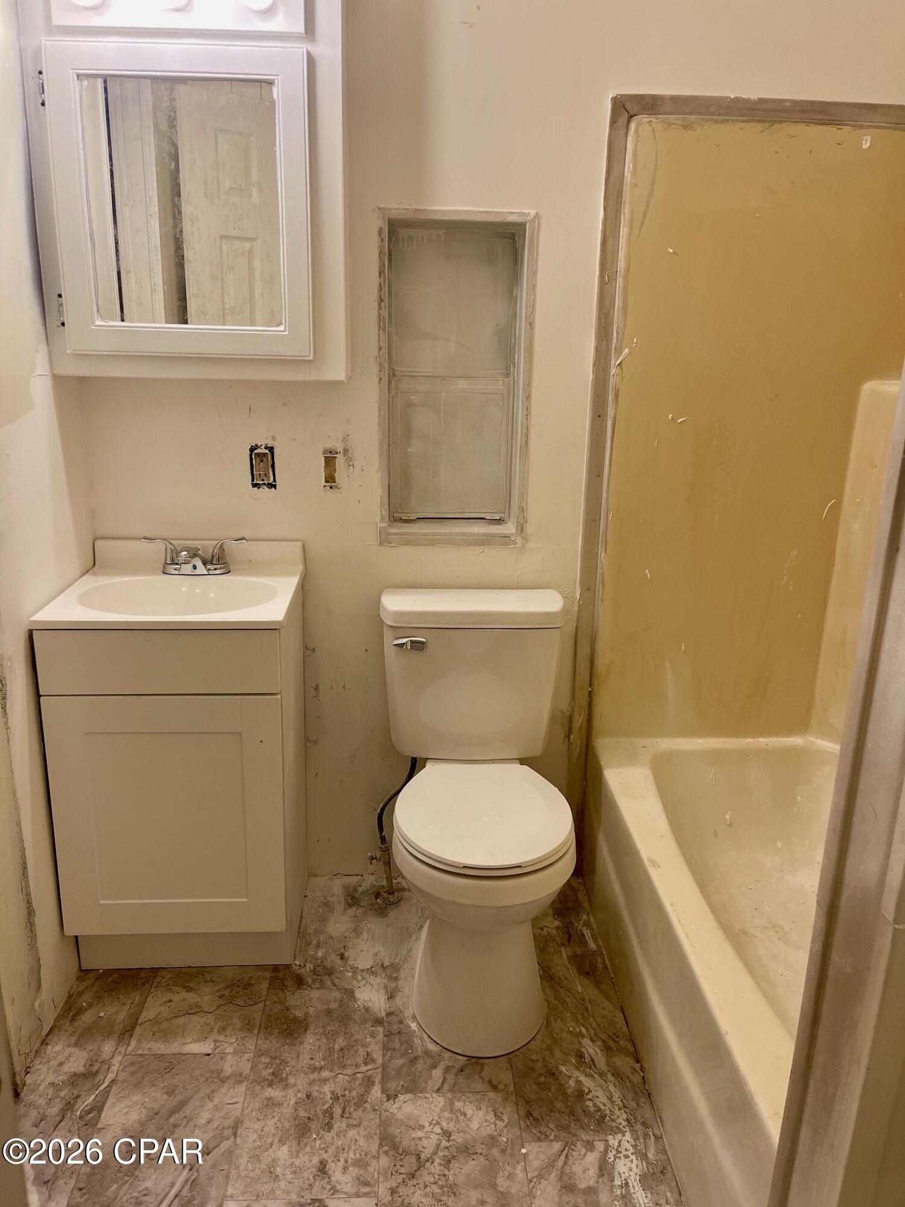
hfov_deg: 54.9
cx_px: 452
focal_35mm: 25
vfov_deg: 69.4
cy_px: 604
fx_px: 871
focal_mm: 5.1
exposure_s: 1/120
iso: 100
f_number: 1.6
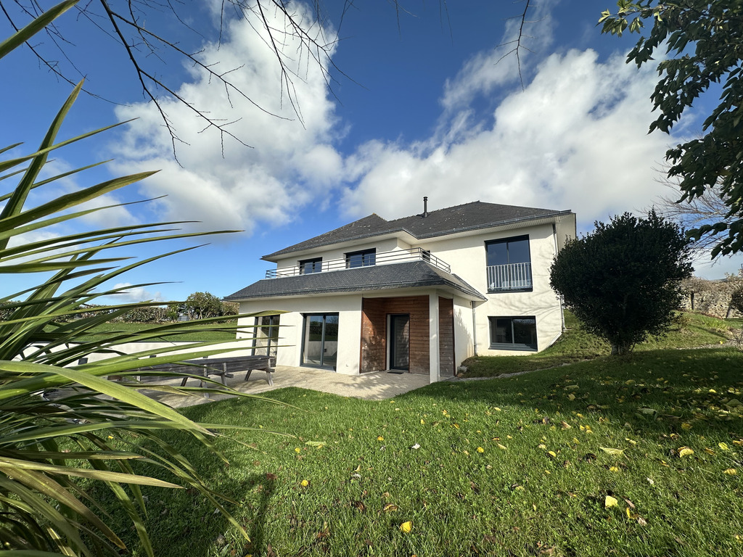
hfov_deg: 102.1
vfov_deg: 85.7
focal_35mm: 14
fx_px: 300
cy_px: 278
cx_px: 372
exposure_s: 1/1159
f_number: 2.2
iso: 40
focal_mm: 2.22
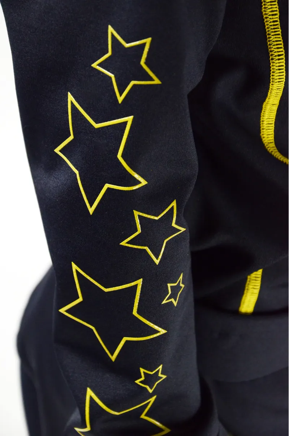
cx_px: 144
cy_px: 218
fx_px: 1904
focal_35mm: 158
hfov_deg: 8.7
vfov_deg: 13.1
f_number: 7.1
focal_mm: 105
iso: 1600
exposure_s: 1/80
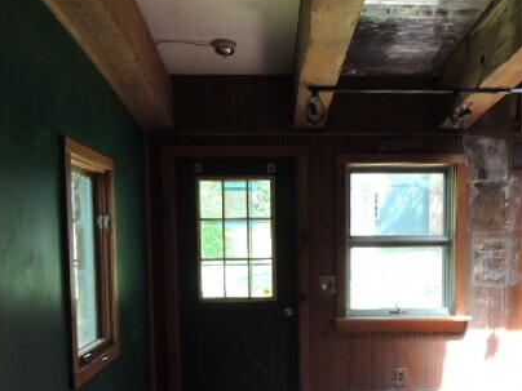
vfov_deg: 36.9
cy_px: 290
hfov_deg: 48.8
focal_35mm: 38
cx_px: 298
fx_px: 573
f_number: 3
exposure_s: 1/30
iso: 180
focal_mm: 4.3
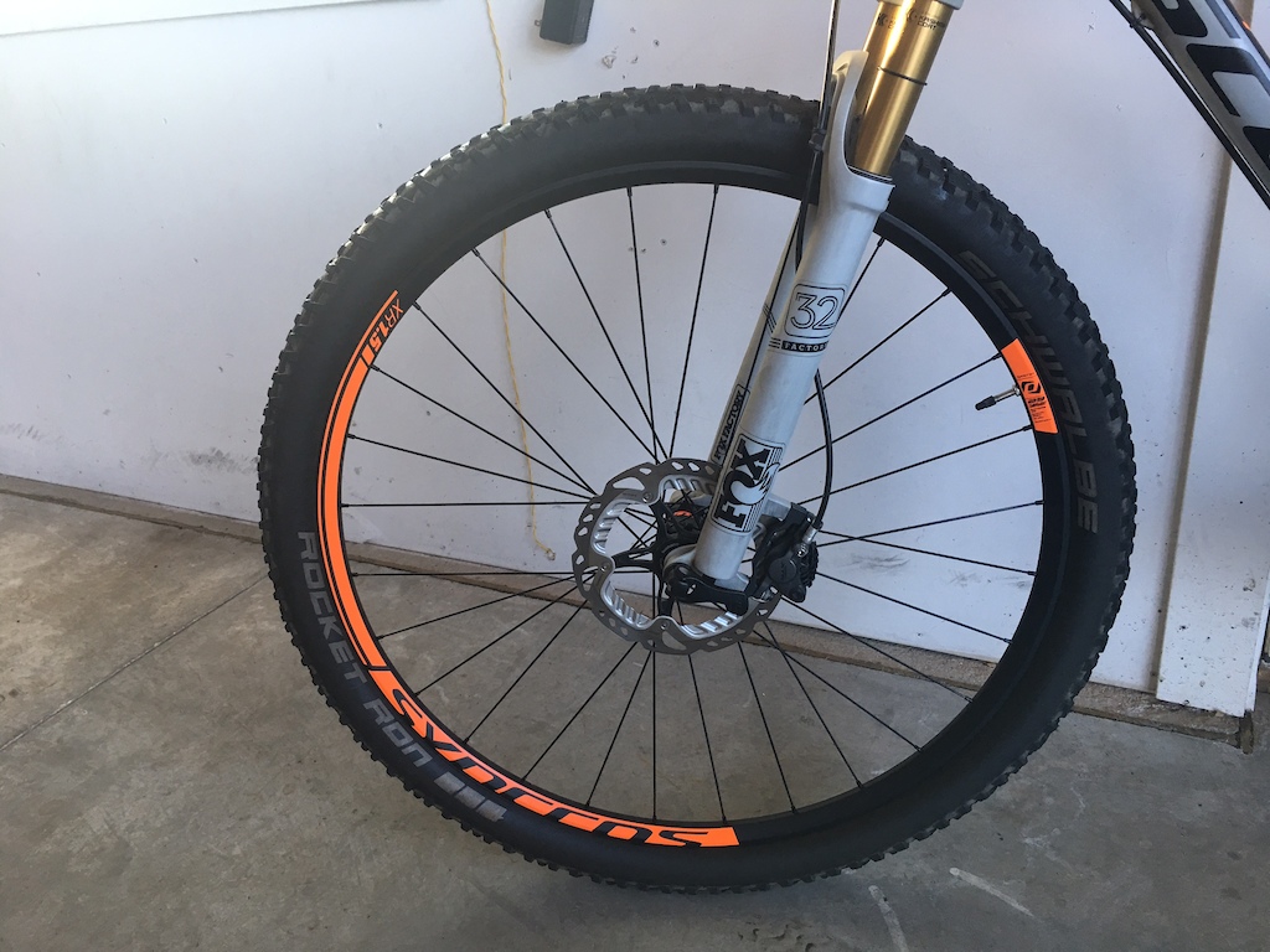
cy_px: 476
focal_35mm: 29
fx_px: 1064
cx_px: 635
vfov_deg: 48.2
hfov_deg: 61.7
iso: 25
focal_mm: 4.15
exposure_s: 1/30
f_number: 2.2
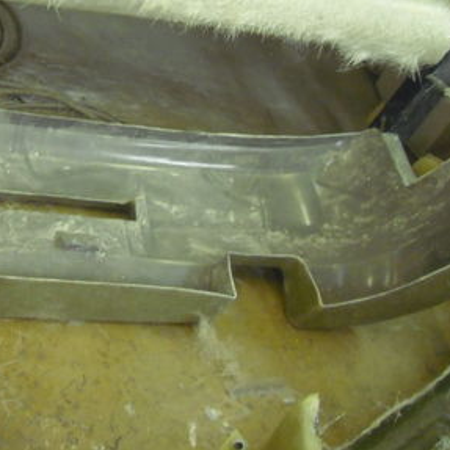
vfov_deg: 23.5
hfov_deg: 23.3
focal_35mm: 73
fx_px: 1074
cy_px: 138
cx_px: 85
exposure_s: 1/40
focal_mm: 6.2
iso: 400
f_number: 2.7
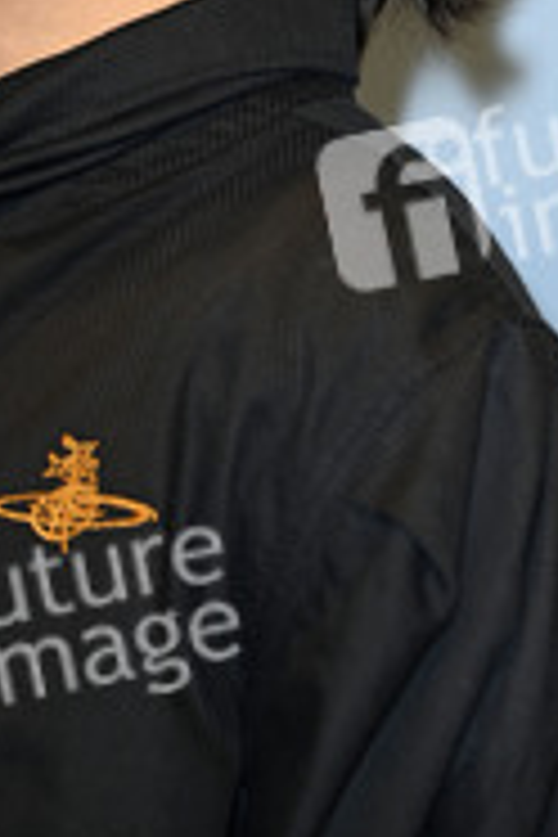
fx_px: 7230
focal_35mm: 311
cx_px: 140
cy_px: -40
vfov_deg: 6.6
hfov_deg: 4.4
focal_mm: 145
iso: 400
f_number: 5.6
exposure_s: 1/250
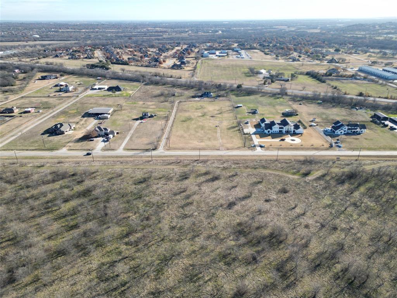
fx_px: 275
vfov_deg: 56.8
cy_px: 149
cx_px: 198
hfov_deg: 71.6
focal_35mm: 24
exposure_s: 1/1250
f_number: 1.7
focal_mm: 6.72
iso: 100
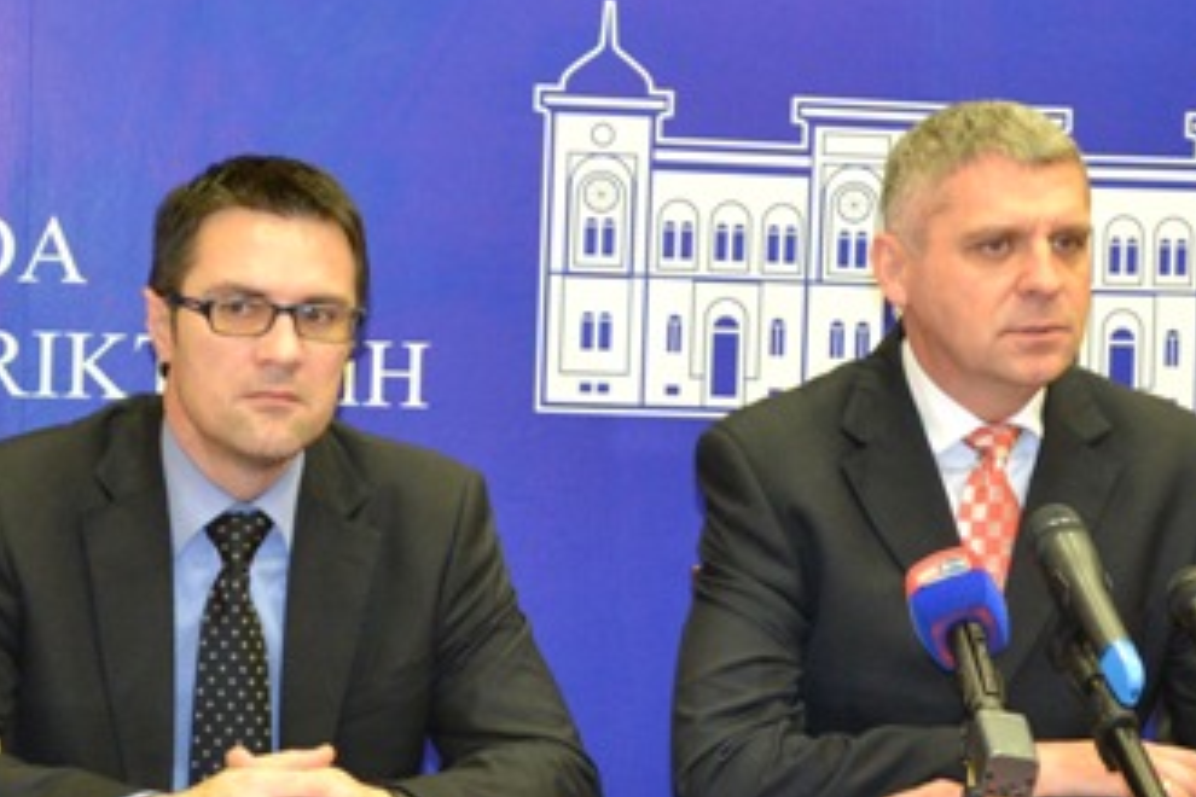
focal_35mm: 134
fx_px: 4451
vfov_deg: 10.2
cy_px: 411
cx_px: 728
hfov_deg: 15.3
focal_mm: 46
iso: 2500
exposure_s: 1/60
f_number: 5.3
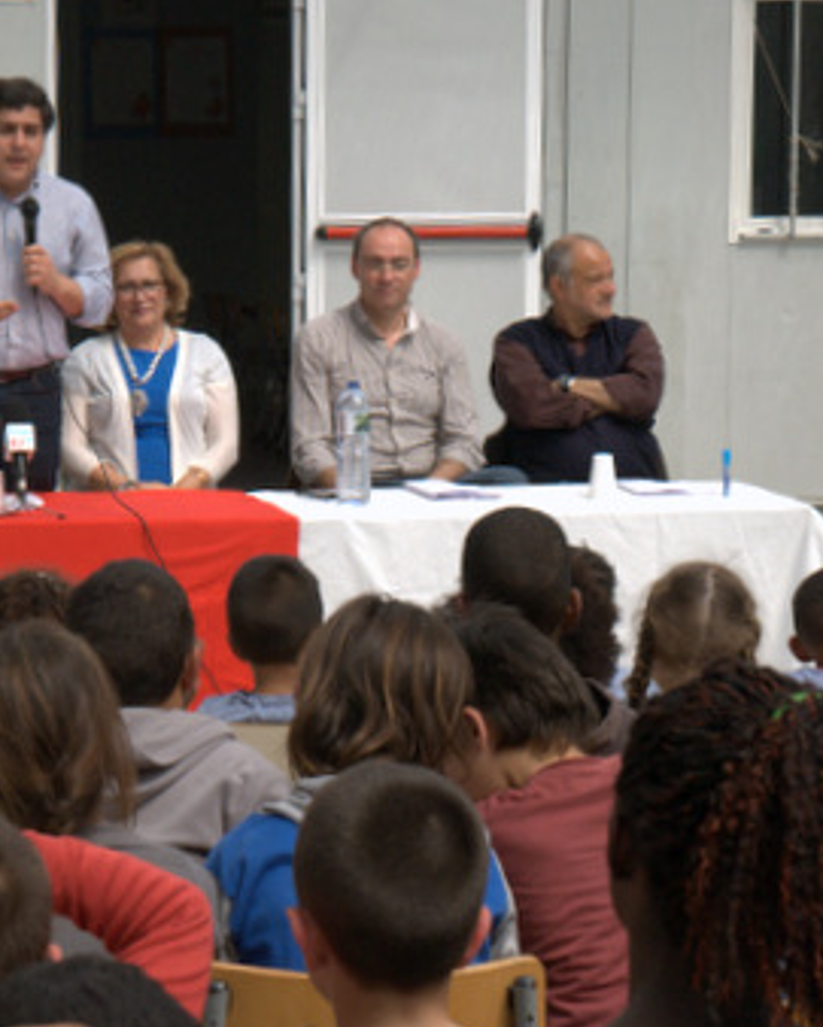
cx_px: 173
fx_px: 3314
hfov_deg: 14.1
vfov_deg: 17.6
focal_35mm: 109
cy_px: 482
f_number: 10
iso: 200
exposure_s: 1/350
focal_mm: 44
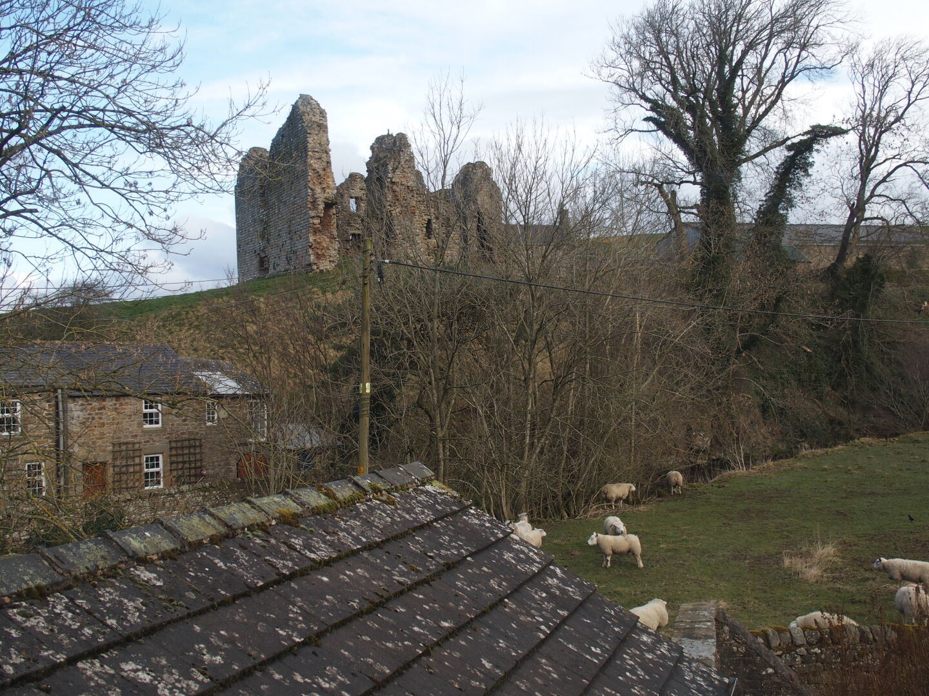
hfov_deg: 44.8
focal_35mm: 42
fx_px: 1127
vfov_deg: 34.3
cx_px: 464
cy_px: 348
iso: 100
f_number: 3.5
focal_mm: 9
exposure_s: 1/320
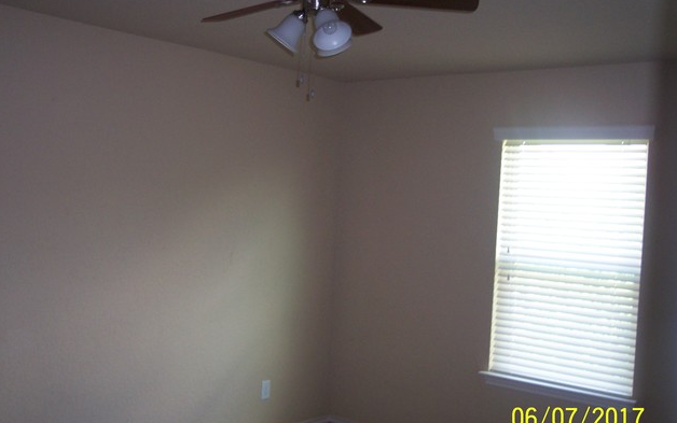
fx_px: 757
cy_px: 224
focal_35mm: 41
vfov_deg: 31.3
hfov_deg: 48.2
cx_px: 334
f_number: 2.8
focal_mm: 8
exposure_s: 1/30
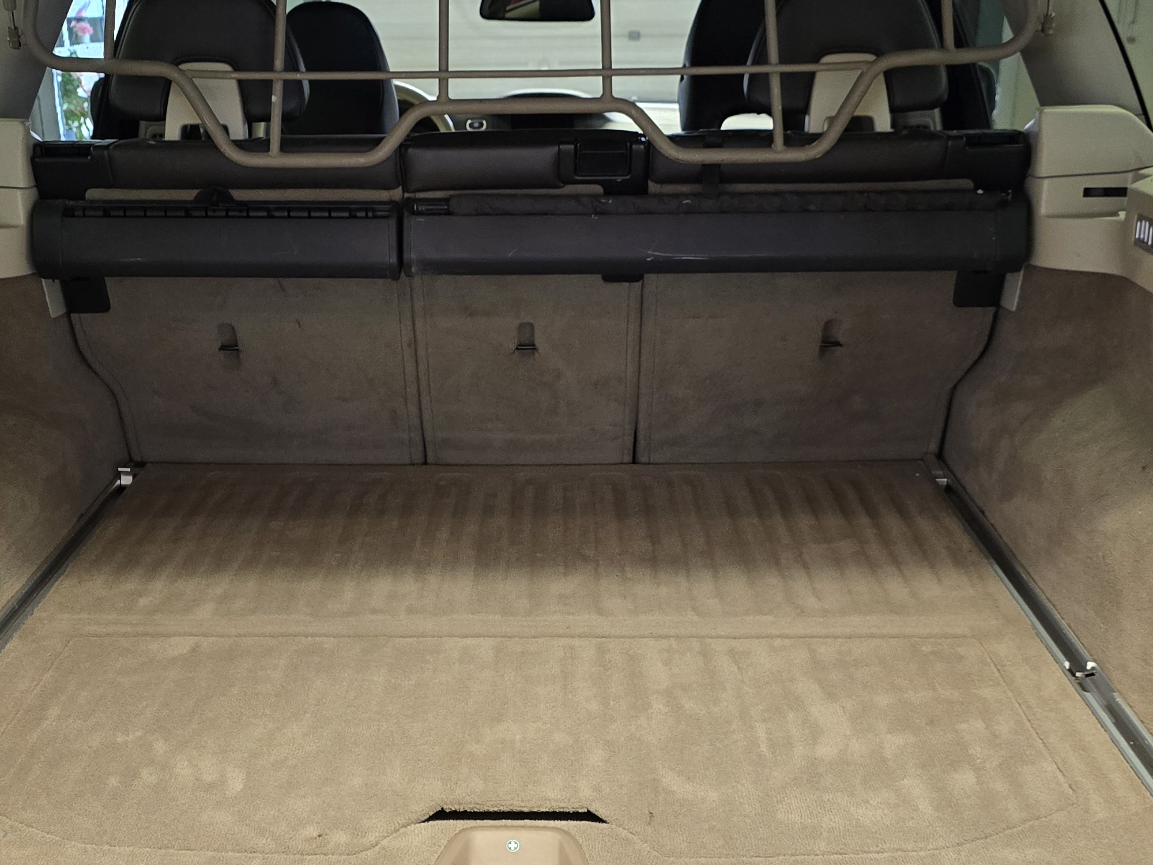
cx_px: 517
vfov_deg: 31.4
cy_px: 524
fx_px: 1532
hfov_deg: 41.2
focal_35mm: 46
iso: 640
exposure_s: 1/100
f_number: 1.7
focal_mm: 6.3
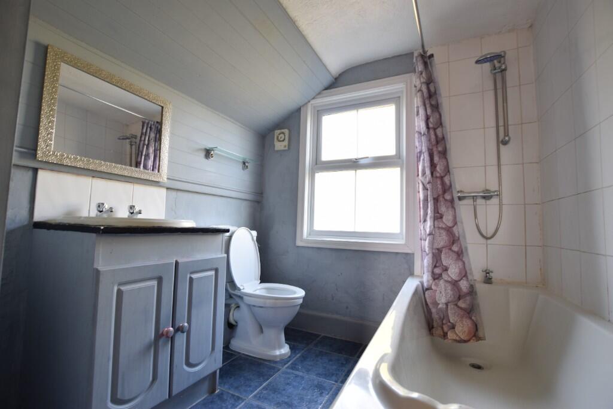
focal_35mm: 15
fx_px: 255
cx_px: 306
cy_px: 204
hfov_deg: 100.4
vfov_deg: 77.3
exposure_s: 1/6
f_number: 4
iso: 100
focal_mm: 10
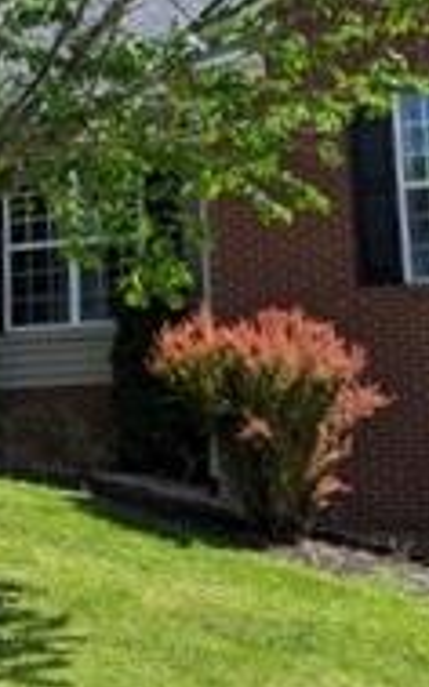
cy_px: 167
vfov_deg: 26.4
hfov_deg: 16.4
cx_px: -40
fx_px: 1442
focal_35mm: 77
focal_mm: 6.81
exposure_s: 1/1550
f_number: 1.85
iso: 49
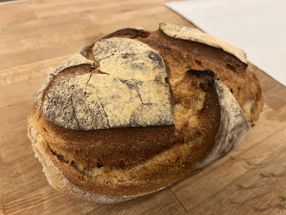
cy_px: 108
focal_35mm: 26
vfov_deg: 53.1
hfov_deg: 67.3
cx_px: 143
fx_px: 215
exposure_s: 1/50
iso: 125
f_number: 1.6
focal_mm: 5.1
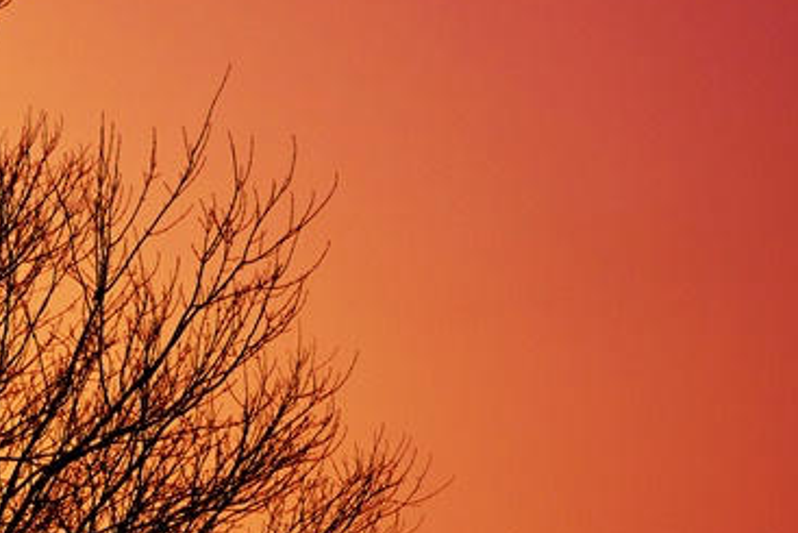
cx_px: -48
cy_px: 483
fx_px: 2883
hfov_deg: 15.4
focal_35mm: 130
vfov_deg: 10.5
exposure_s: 1/42
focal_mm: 35
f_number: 5.6
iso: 800
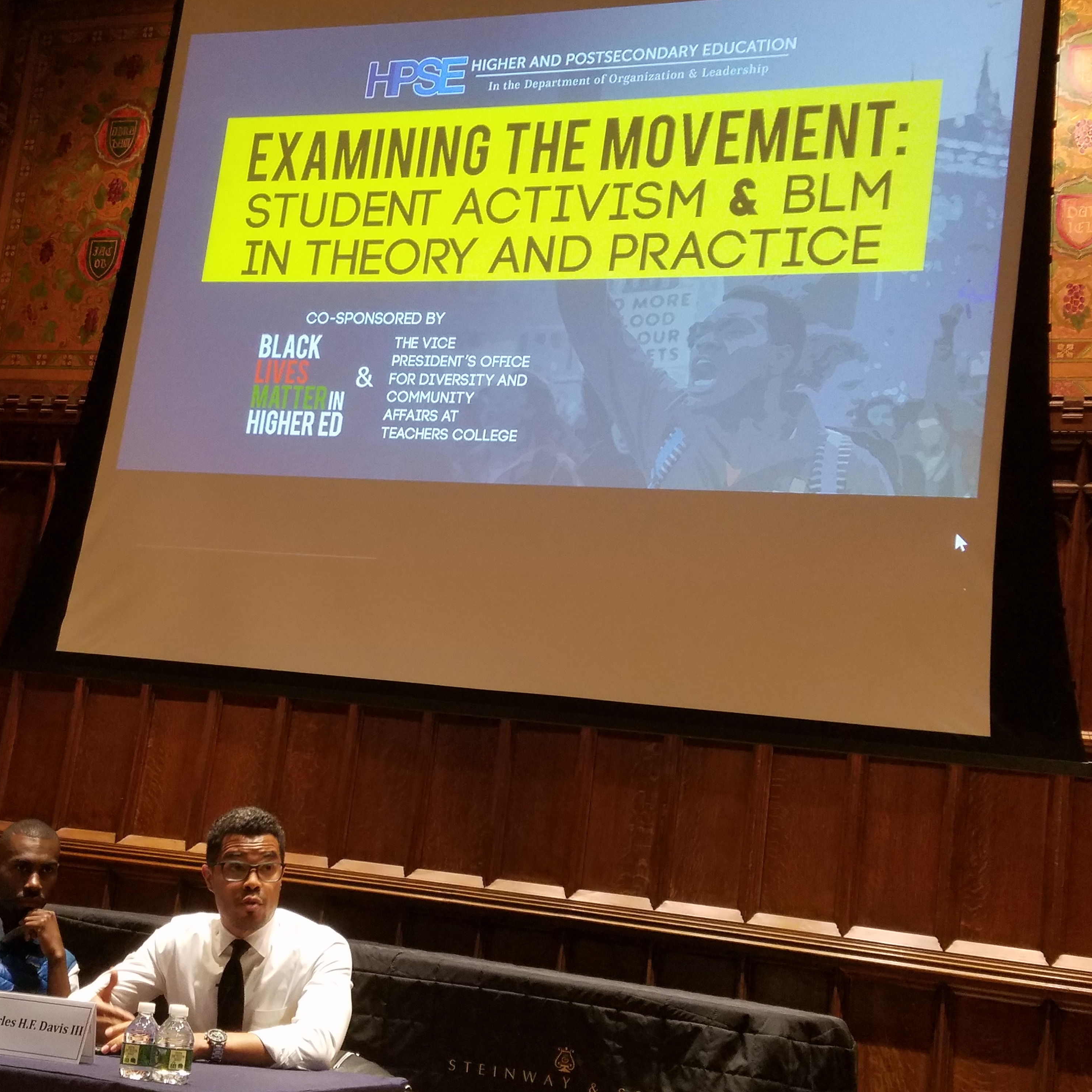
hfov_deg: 52.2
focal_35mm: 31
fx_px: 1106
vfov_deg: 52.5
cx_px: 435
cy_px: 542
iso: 200
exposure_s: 1/20
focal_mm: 4.2
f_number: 1.7
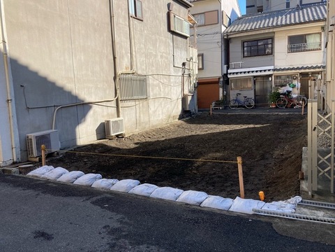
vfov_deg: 49.7
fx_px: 271
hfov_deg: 63.4
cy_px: 126
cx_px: 168
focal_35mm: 28
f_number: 1.8
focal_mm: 3.99
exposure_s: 1/1245
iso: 20
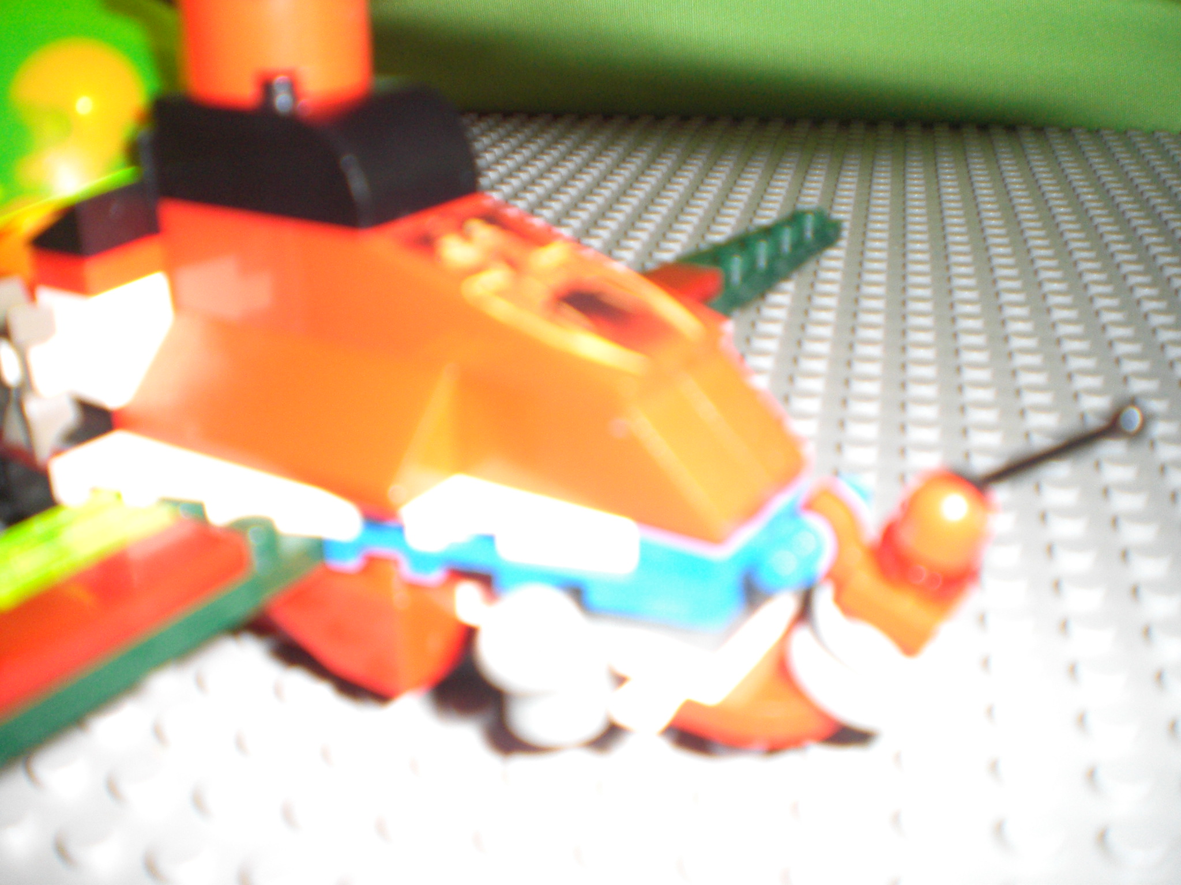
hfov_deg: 49.0
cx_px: 590
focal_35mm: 38
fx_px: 1296
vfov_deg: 37.7
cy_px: 442
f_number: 3.1
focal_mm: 6.3
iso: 200
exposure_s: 1/60
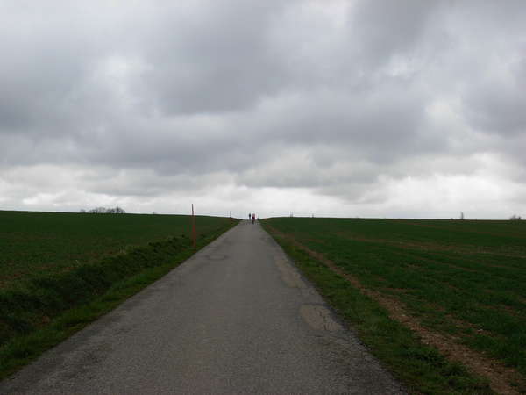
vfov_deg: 37.7
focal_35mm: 38
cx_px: 263
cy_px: 198
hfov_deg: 49.0
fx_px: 577
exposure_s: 1/384
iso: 79
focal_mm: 6.3
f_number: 4.9
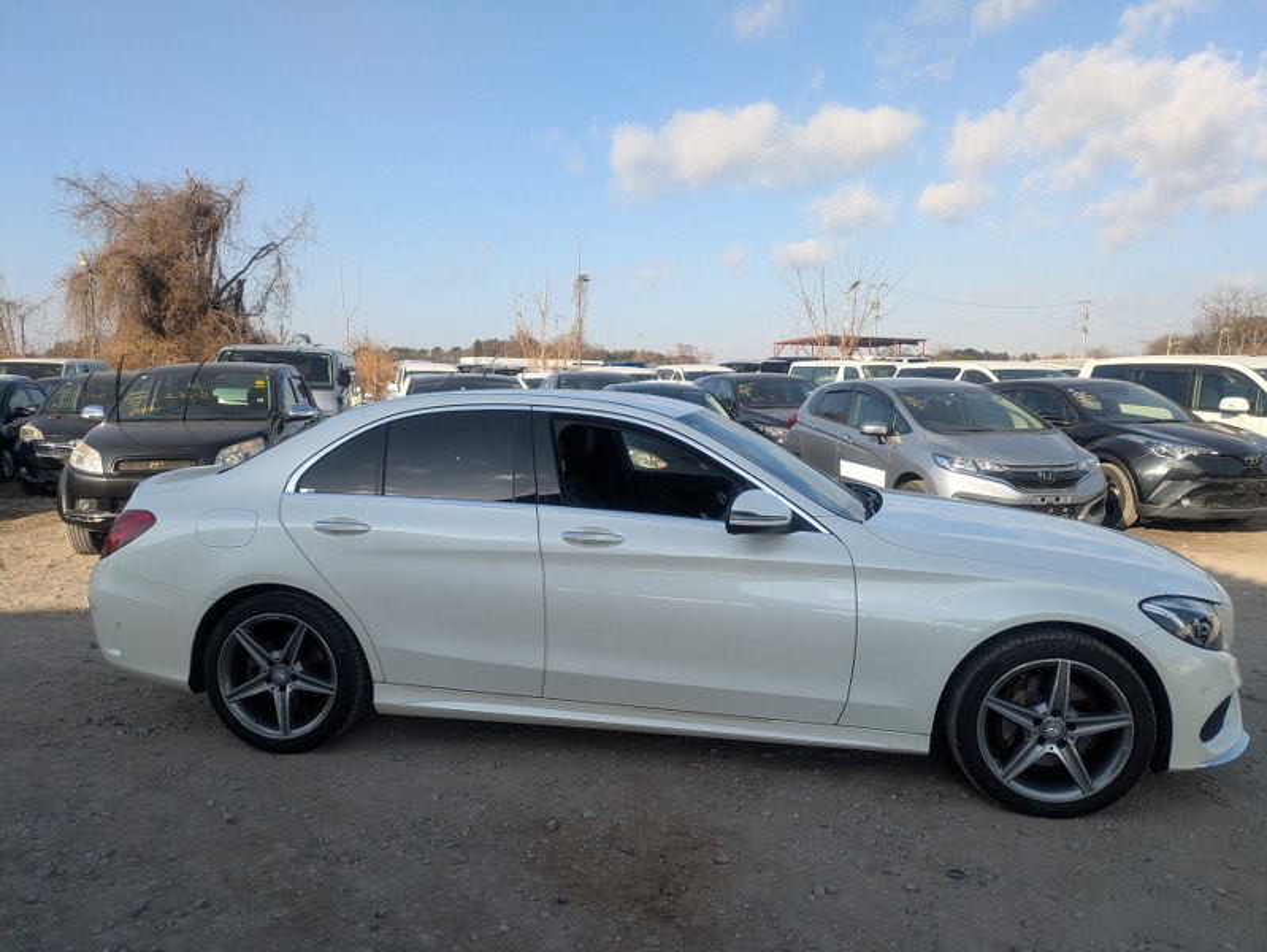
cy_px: 476
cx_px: 634
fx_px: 915
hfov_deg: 69.4
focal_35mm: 25
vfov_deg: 54.9
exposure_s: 1/1366
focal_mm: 5.43
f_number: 1.89
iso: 53
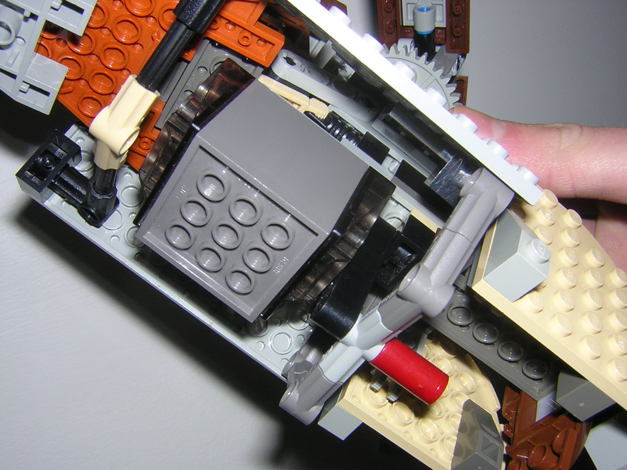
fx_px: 652
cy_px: 235
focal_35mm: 36
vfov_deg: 39.7
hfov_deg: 51.4
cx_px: 314
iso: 100
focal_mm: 4.7
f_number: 5.2
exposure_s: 1/60.1
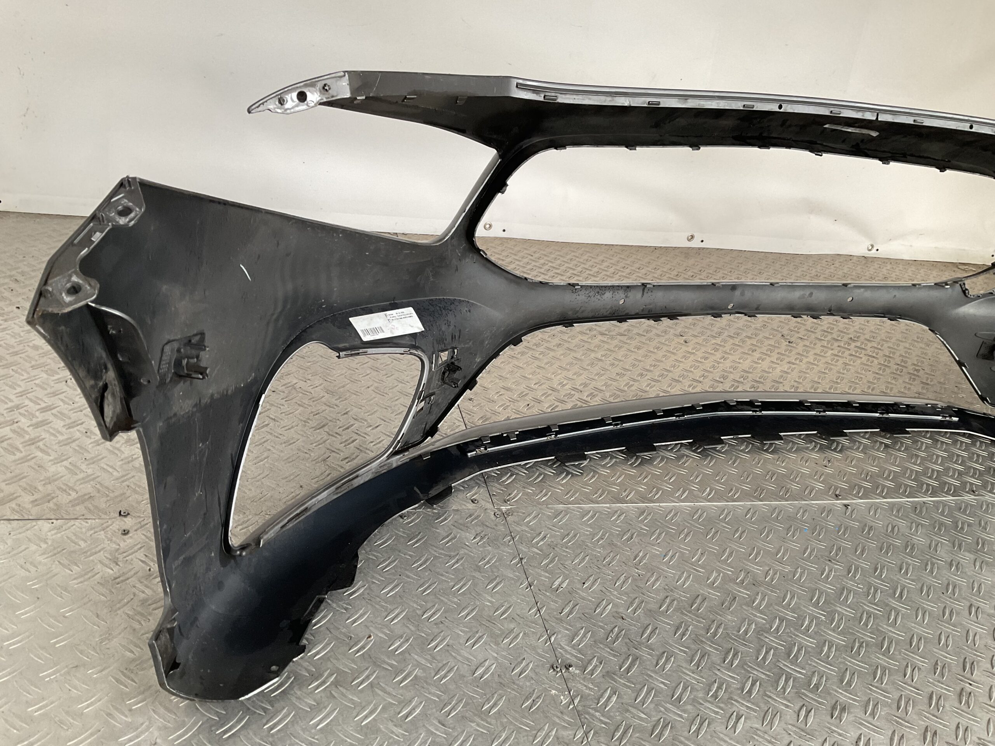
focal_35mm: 29
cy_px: 373
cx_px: 498
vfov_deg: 48.2
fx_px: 834
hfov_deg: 61.7
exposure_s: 1/100
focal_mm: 3
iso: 64
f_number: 1.8
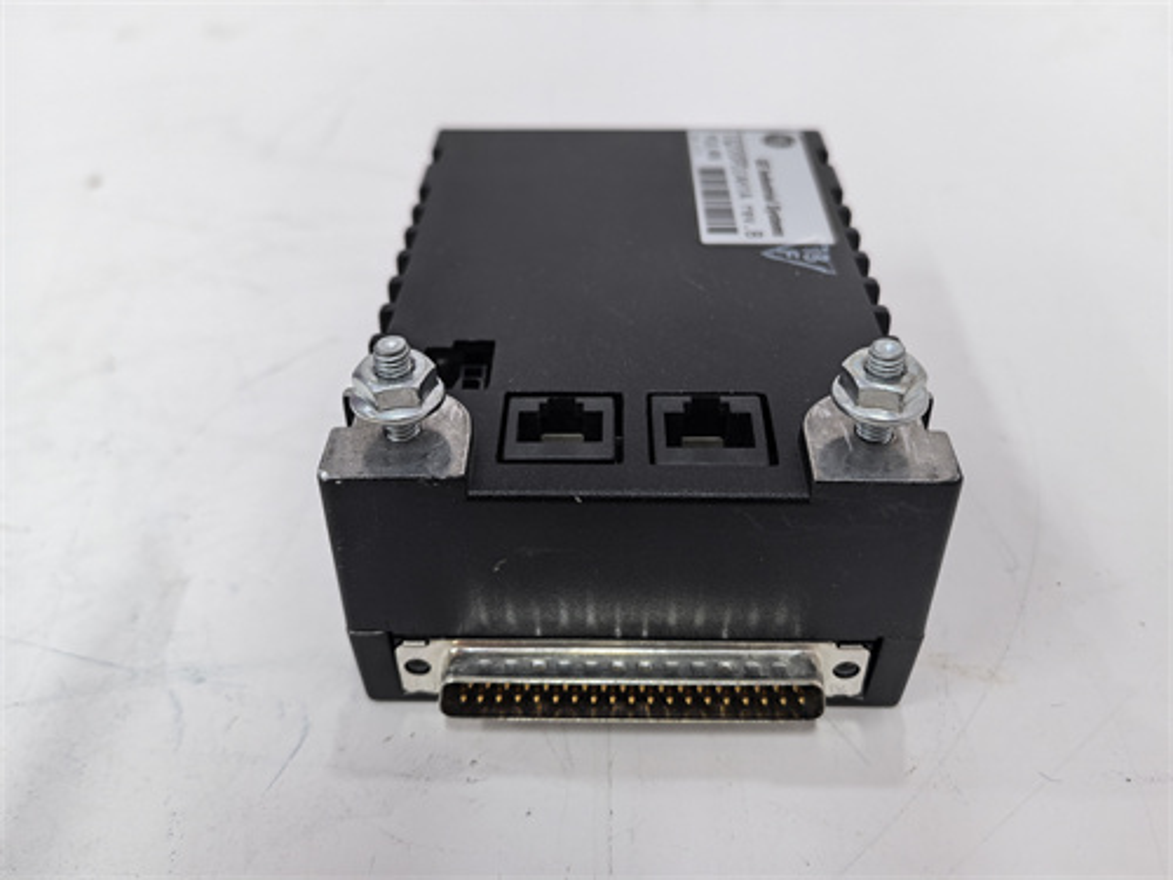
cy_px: 440
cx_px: 586
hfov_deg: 61.7
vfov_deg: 48.2
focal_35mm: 29
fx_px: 983
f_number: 2
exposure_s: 1/100
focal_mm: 5.75
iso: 125
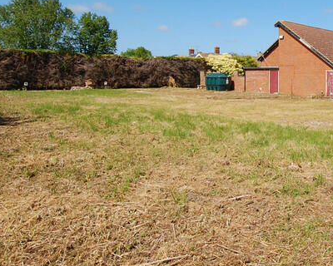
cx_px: 287
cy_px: 73
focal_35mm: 36
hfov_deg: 46.3
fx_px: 355
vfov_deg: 40.2
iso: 200
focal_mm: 10
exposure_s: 1/320
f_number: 9
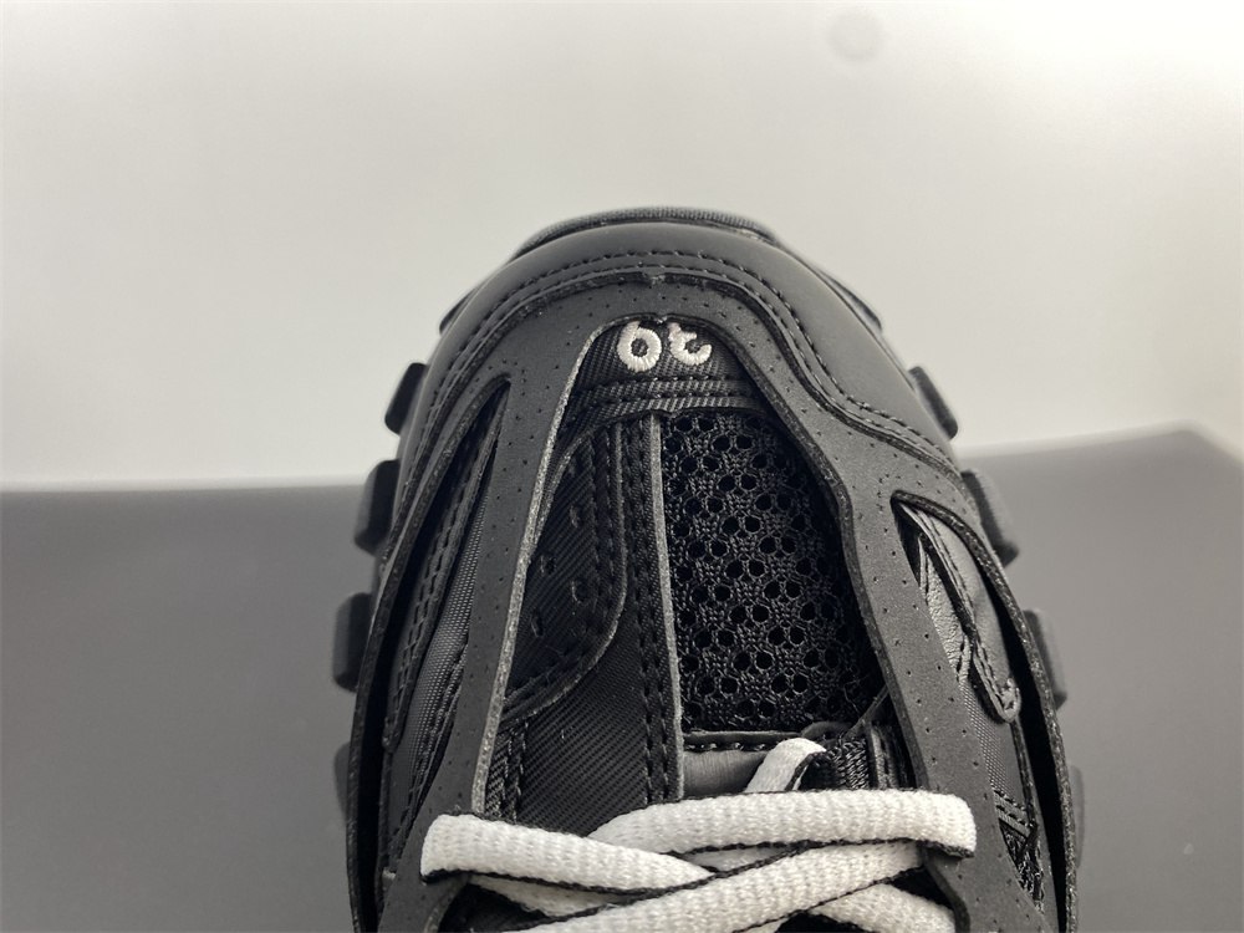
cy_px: 466
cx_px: 622
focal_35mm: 26
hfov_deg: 67.3
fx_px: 934
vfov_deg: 53.1
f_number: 1.8
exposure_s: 1/100
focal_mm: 4.25
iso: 100
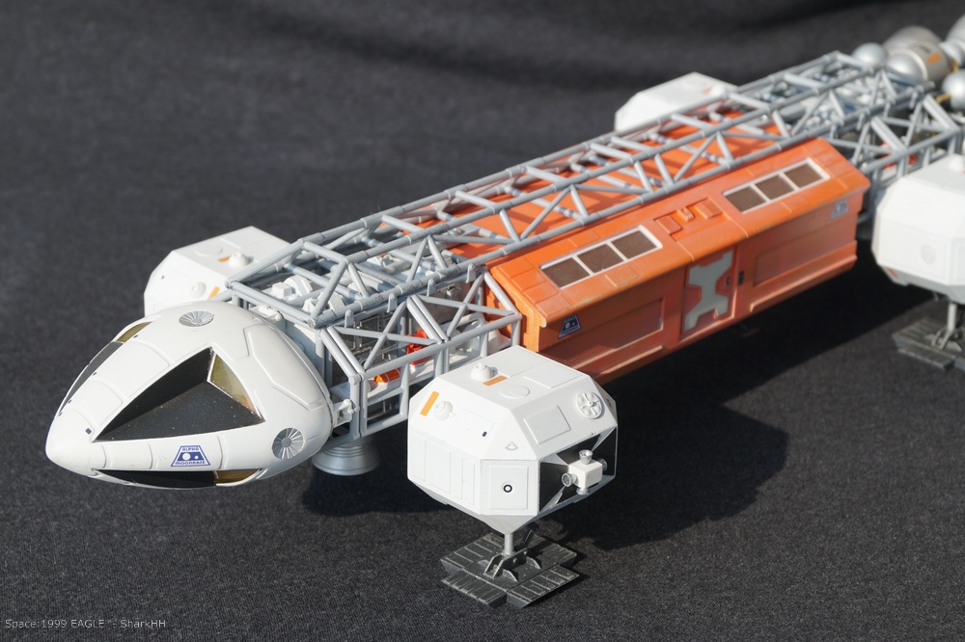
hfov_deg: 24.6
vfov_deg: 16.5
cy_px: 321
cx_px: 482
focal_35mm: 82
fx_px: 2211
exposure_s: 1/250
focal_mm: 55
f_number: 7.1
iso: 100
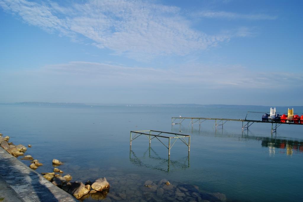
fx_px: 227
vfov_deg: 48.0
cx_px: 152
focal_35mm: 27
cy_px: 101
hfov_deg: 67.3
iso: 100
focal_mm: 18
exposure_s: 1/400
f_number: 10
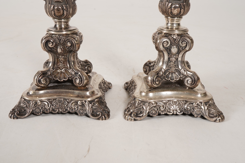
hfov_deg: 43.6
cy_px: 82
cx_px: 122
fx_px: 306
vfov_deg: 29.9
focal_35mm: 45
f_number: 22
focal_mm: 30
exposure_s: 1/125
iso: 400
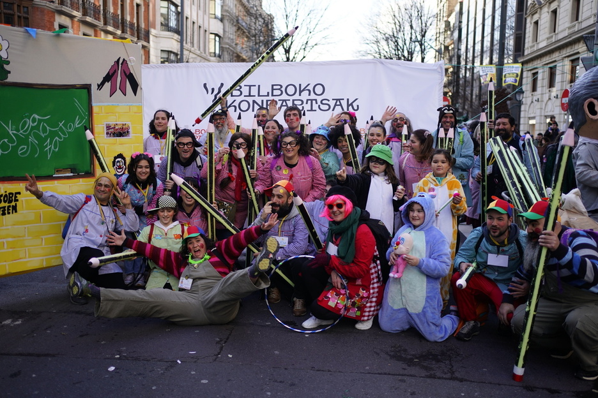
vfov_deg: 37.9
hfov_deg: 54.4
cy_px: 199
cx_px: 299
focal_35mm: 35
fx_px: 581
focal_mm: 35
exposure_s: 1/500
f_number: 1.8
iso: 100
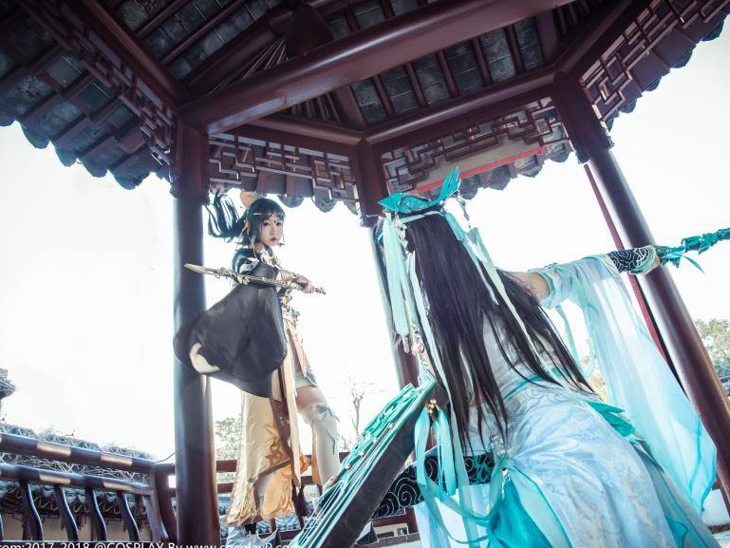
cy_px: 278
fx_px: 569
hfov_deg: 65.2
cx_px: 396
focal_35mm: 27
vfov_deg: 51.4
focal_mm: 24
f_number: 5.6
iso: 320
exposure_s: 1/100
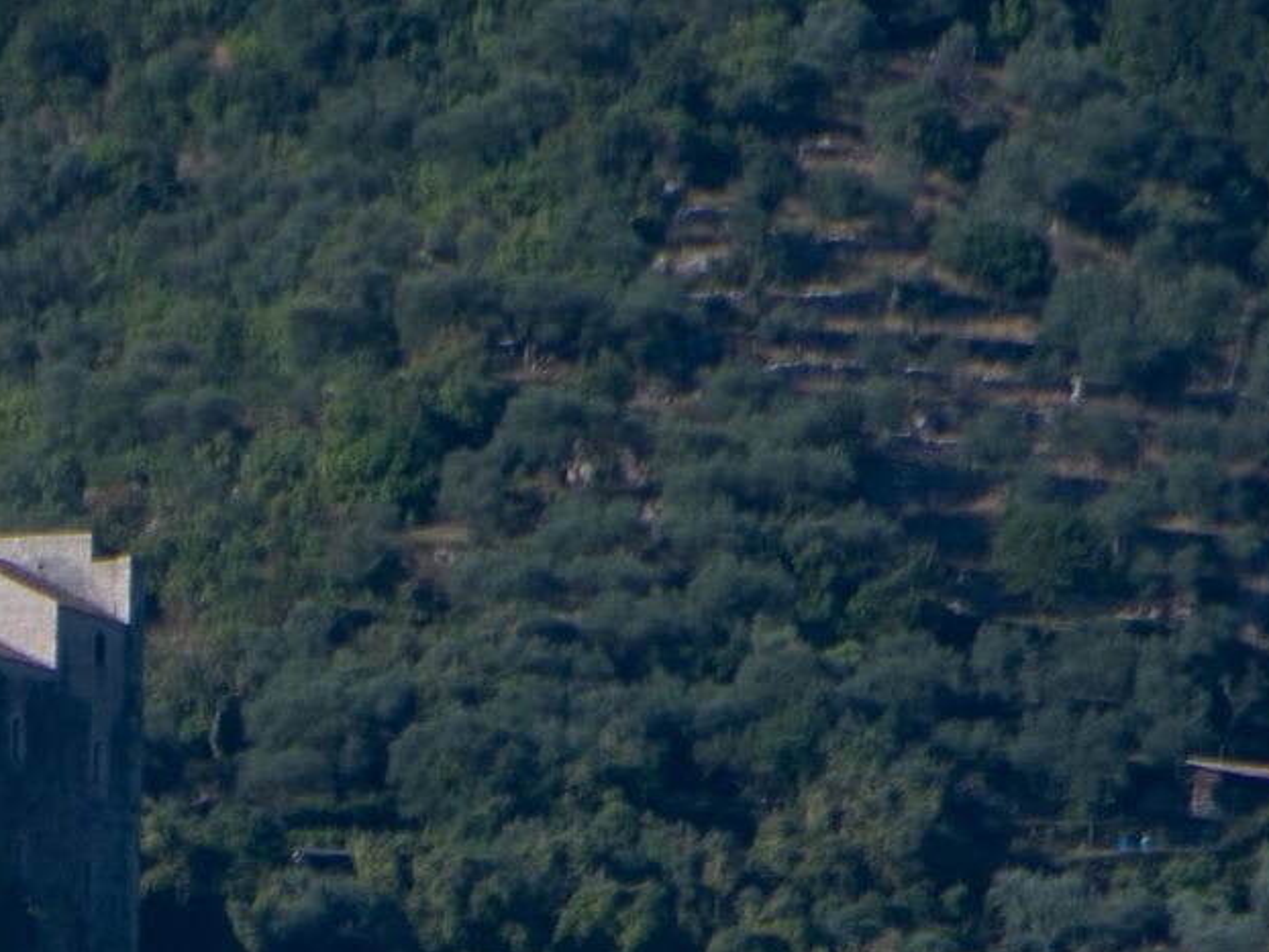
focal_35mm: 1483
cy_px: 1612
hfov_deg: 1.3
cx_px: -333
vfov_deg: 1.0
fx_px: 54387
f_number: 8
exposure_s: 1/400
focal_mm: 200
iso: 100
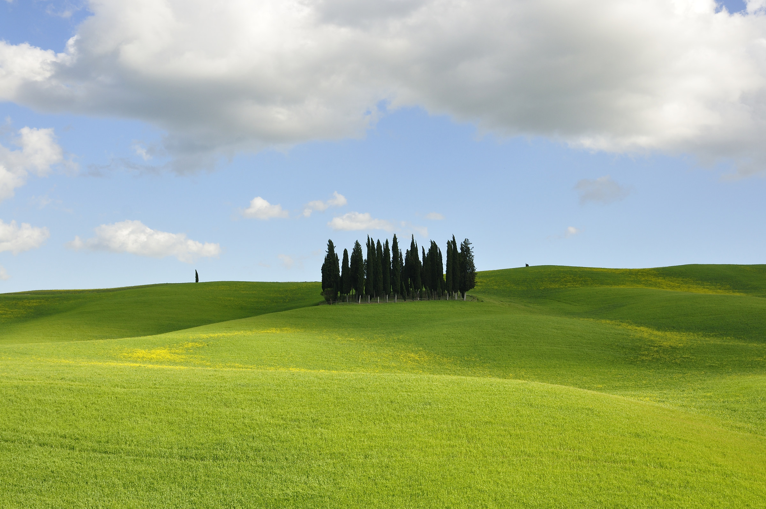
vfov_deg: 29.8
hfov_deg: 43.7
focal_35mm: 45
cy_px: 254
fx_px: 956
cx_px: 383
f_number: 10
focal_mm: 30
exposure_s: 1/320
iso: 200
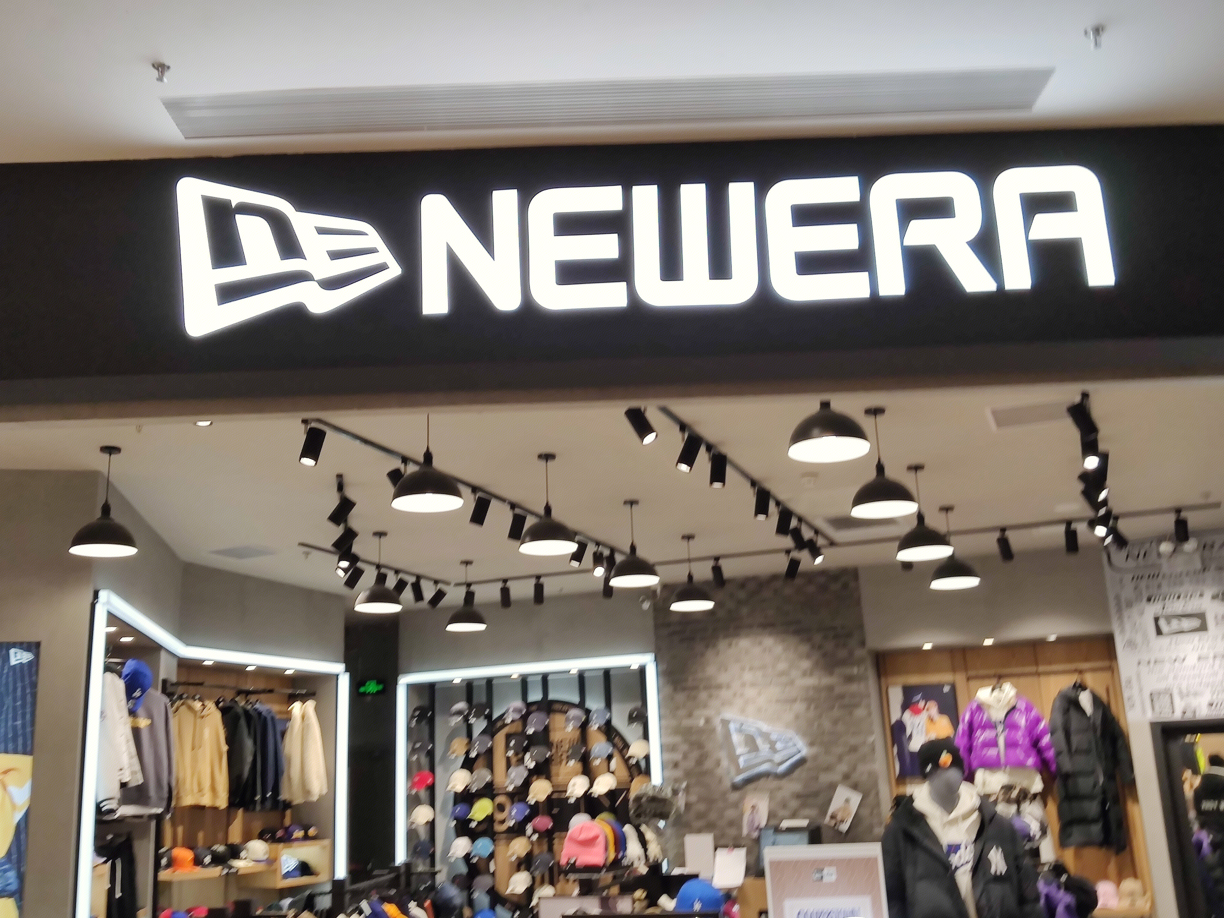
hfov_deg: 55.4
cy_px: 459
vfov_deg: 42.9
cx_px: 612
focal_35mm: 33
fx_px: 1167
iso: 126
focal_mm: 4.75
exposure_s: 1/100
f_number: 1.75
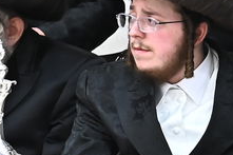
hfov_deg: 6.6
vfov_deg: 4.7
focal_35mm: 292
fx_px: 1888
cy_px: -47
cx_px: 638
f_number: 4.5
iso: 2500
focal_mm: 46
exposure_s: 1/200
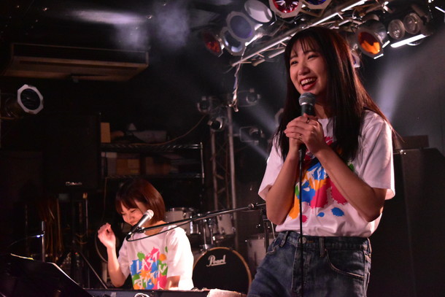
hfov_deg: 35.0
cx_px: 222
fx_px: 705
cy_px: 148
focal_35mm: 57
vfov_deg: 23.8
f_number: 4.8
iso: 8000
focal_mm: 38
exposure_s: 1/160
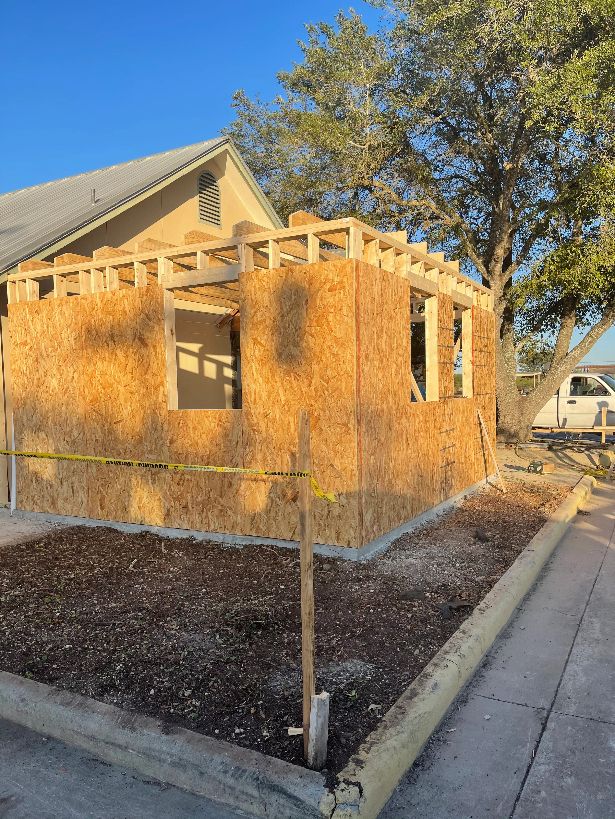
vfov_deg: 67.3
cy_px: 410
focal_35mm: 26
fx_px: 616
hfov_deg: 53.1
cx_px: 308
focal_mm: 5.1
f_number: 1.6
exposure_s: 1/1852
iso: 32
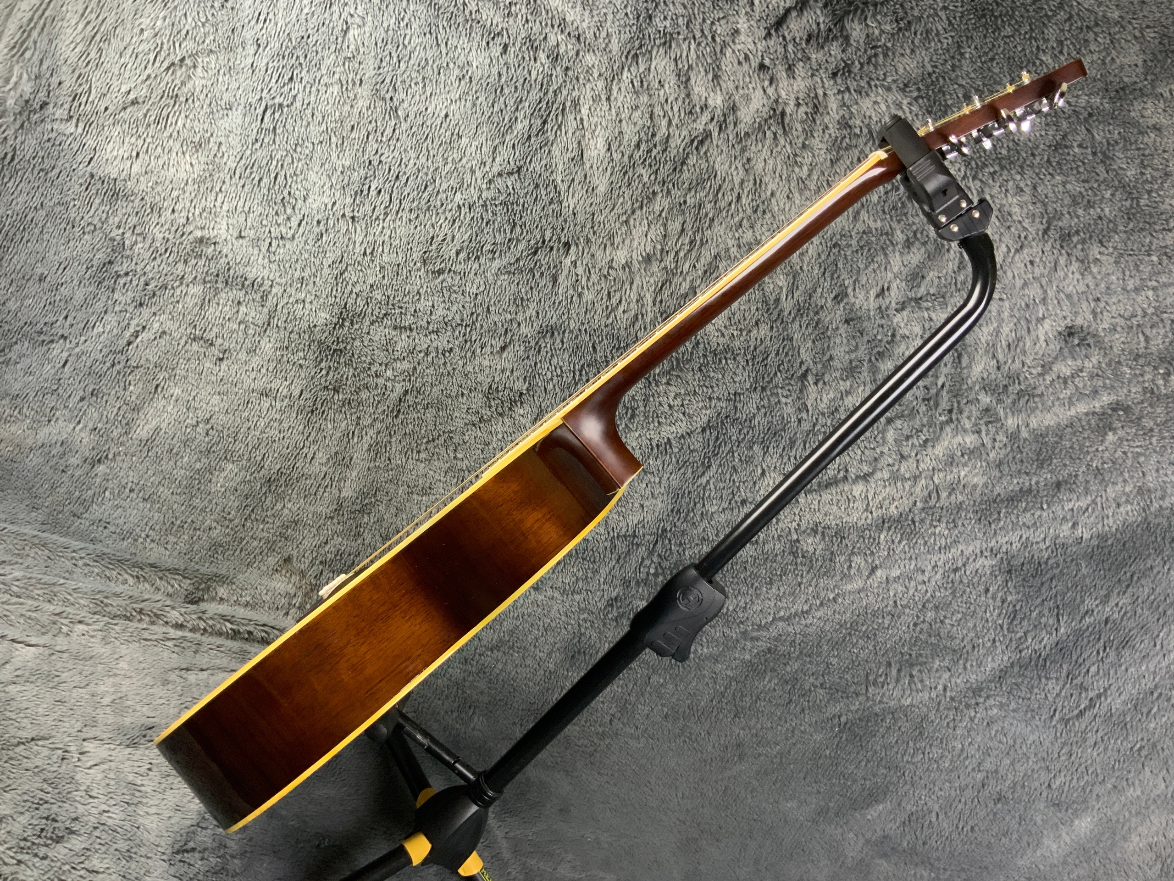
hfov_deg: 61.7
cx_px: 587
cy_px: 440
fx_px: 984
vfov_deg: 48.2
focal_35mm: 29
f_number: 1.8
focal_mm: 3
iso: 160
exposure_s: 1/60
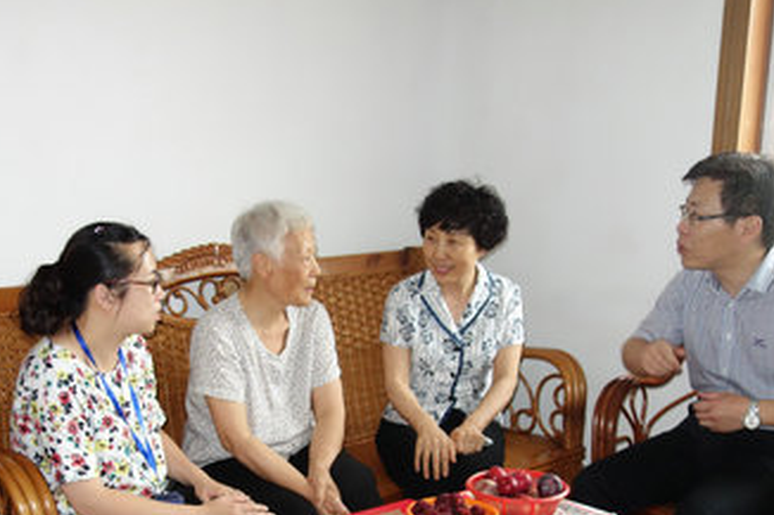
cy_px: 402
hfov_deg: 41.6
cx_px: 288
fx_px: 1010
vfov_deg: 28.1
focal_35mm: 47
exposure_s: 1/50
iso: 800
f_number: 1.8
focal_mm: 10.4
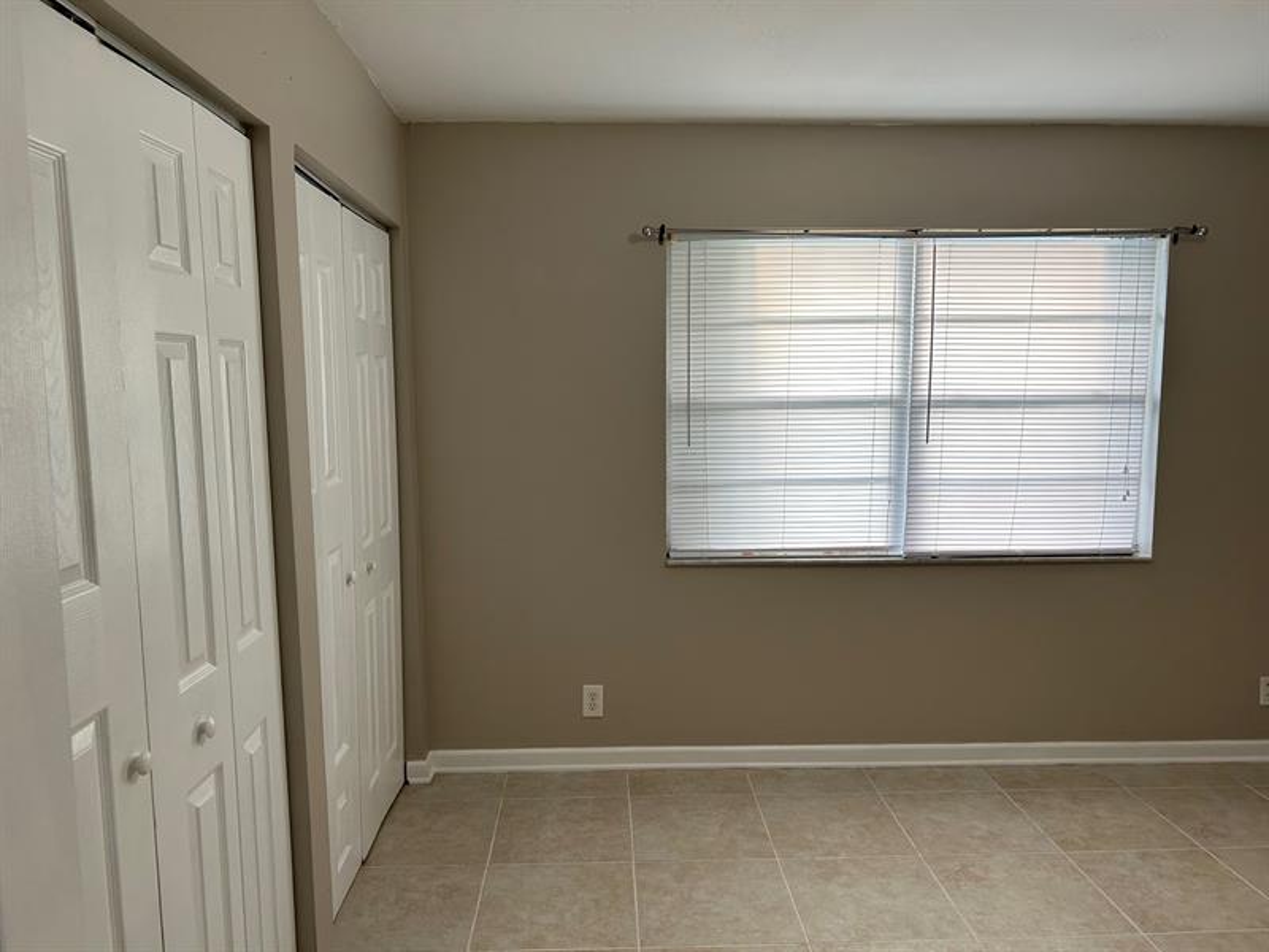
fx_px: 953
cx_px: 634
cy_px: 476
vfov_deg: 53.1
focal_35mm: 26
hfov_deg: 67.3
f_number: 1.5
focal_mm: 5.7
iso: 100
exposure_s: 1/120
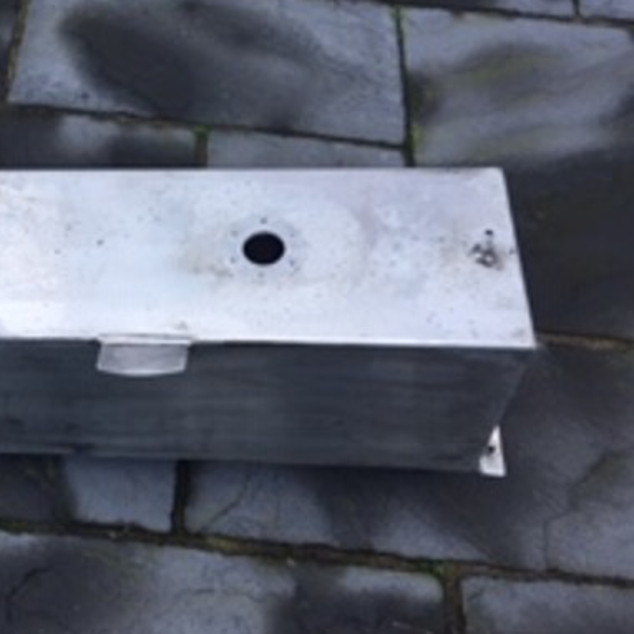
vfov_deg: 39.0
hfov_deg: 37.9
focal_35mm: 43
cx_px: 134
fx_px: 891
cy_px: 257
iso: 50
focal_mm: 4.15
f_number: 2.2
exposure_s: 1/100
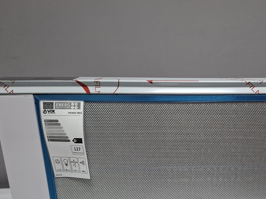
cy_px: 156
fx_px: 300
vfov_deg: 35.7
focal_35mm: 39
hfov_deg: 46.0
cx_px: 203
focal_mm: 5.54
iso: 250
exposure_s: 1/50
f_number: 1.8
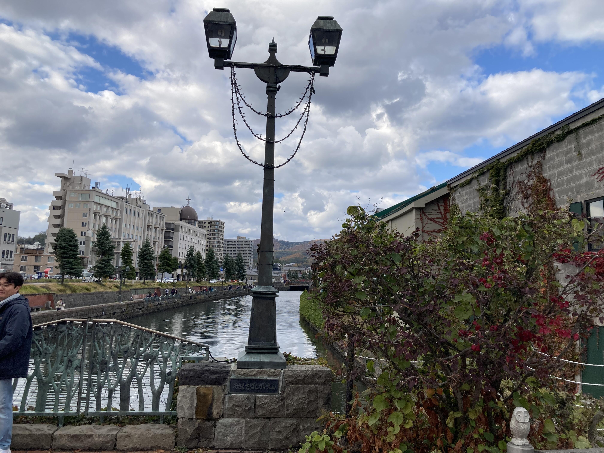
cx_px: 302
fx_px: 489
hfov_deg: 63.4
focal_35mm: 28
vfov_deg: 49.7
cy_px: 226
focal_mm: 3.99
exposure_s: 1/1333
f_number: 1.8
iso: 20
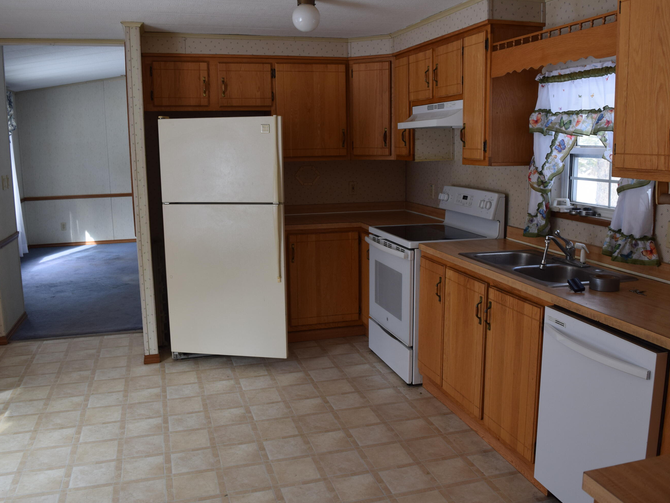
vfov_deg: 43.0
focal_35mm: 33
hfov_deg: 55.3
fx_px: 639
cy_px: 255
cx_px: 357
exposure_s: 1/160
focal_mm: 20
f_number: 6.3
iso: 400
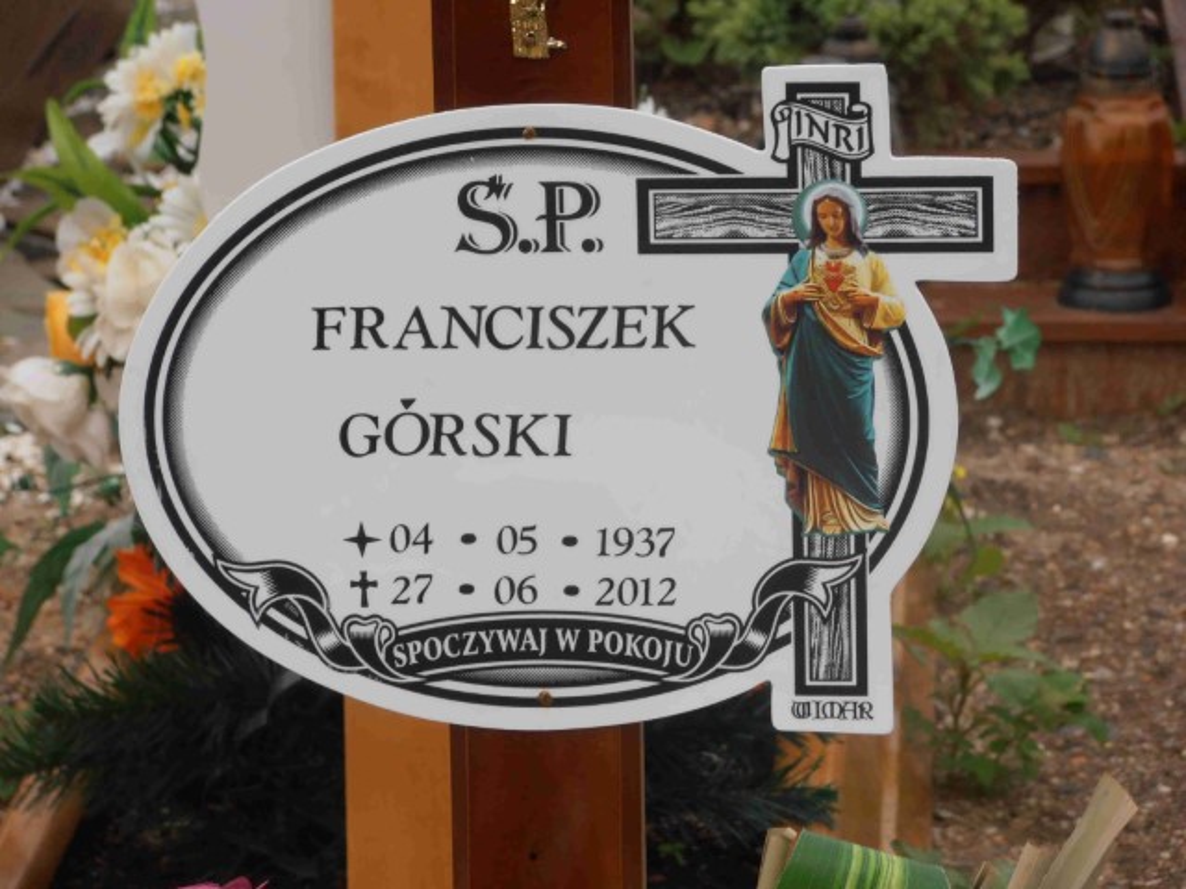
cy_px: 444
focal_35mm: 198
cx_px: 593
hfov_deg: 10.0
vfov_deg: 7.5
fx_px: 6784
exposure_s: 1/250
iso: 80
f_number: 5.8
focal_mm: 35.05
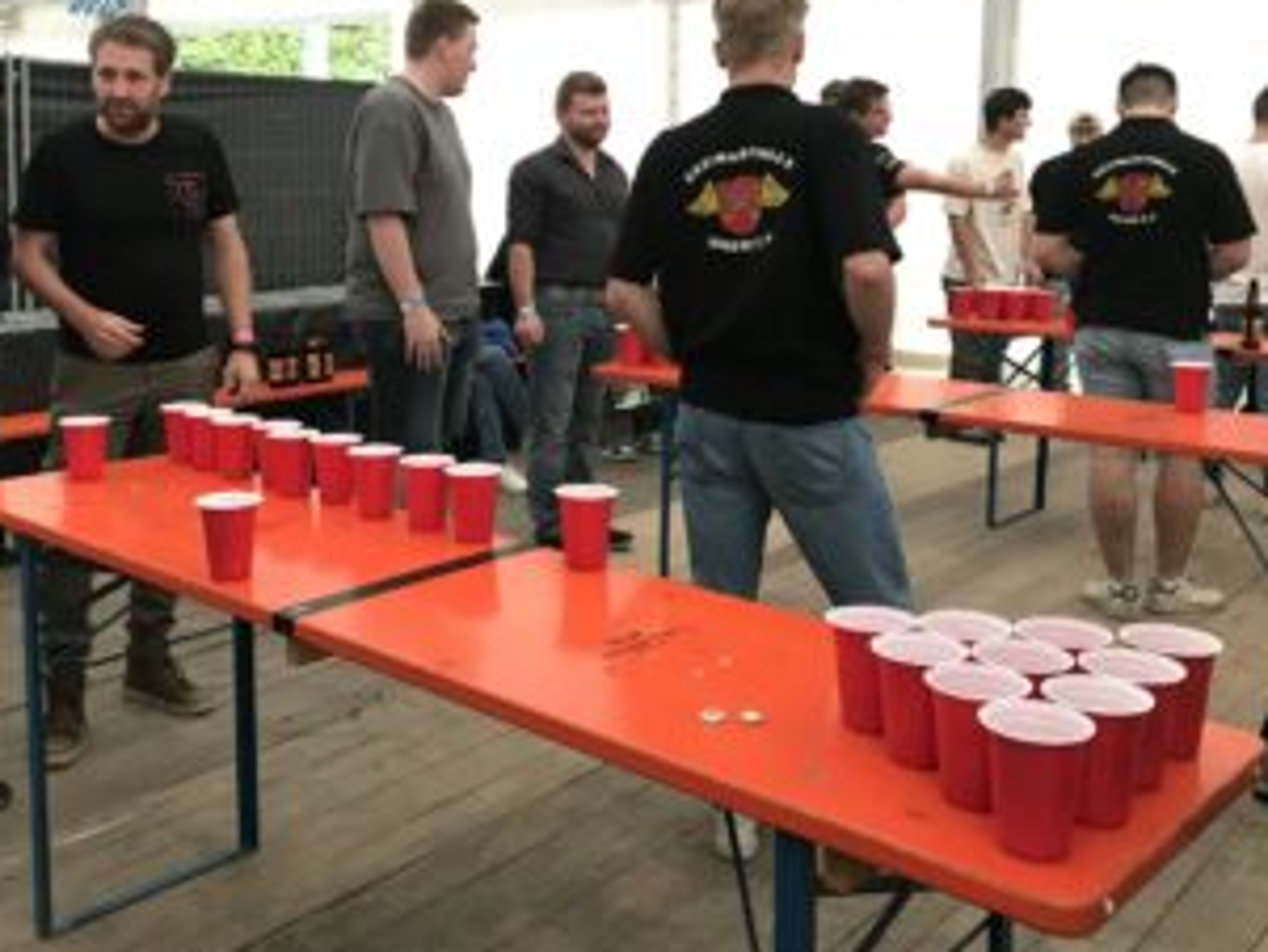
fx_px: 1356
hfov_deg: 49.9
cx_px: 531
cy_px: 331
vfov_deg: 38.3
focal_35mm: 37
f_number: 1.8
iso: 80
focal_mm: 3.99
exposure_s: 1/17
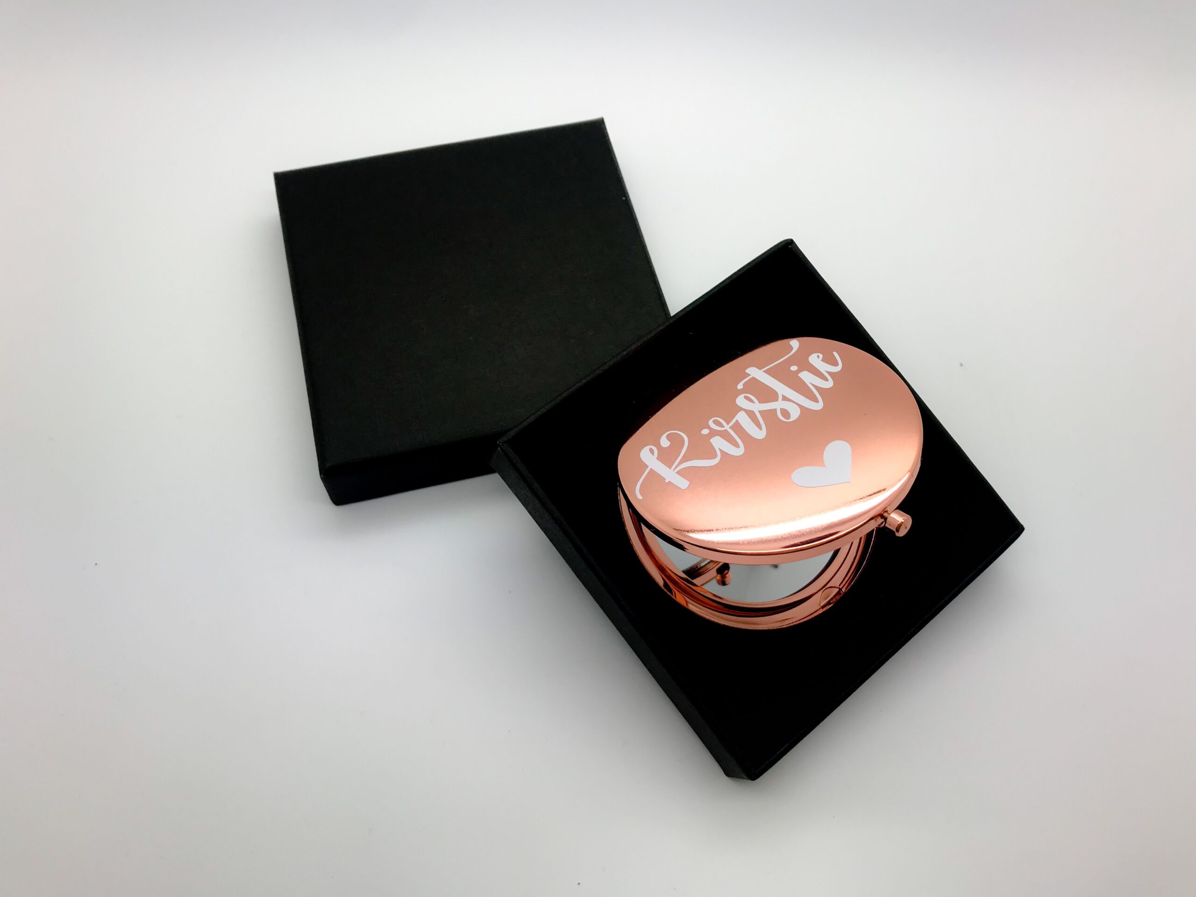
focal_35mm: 28
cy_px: 448
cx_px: 598
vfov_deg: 49.7
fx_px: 967
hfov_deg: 63.4
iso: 20
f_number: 1.8
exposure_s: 1/388
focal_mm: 3.99
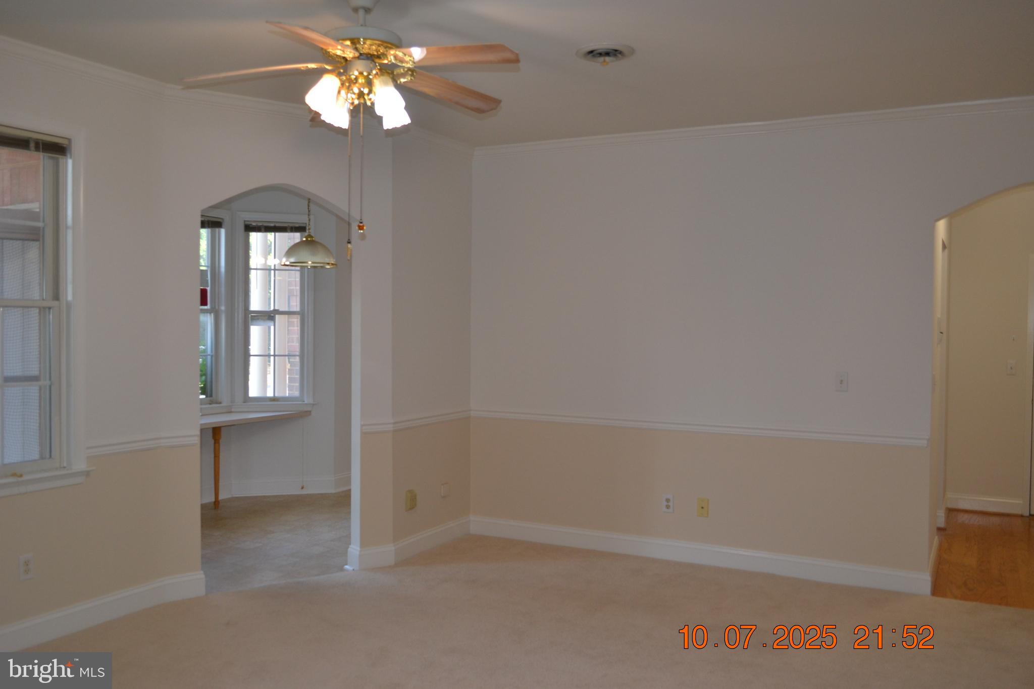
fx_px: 862
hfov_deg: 61.9
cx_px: 517
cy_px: 344
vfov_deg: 43.6
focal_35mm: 30
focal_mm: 20
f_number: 4
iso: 400
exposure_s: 1/100
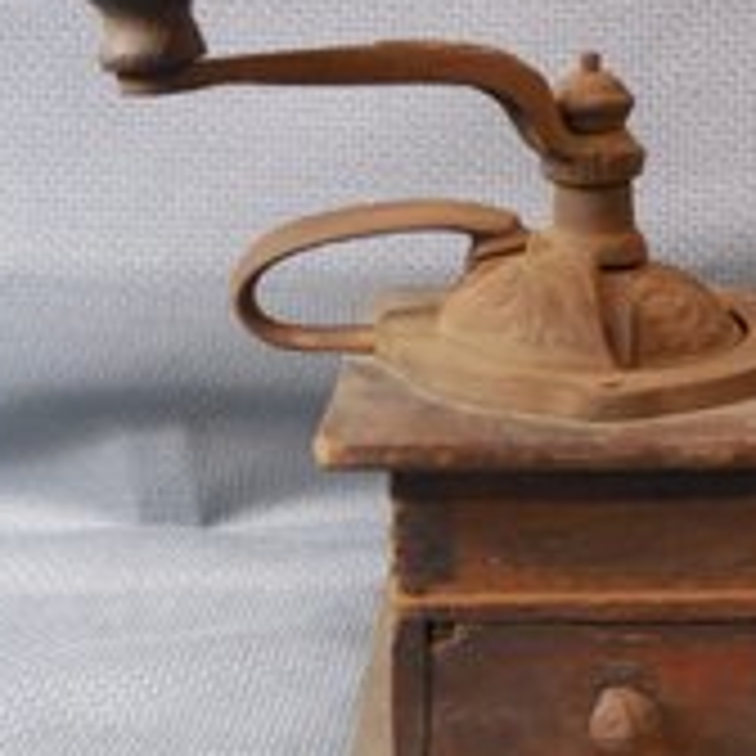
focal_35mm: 45
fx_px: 1112
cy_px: 380
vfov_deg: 37.6
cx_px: 497
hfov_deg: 37.2
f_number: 3.3
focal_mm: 4.5
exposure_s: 1/60
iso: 800
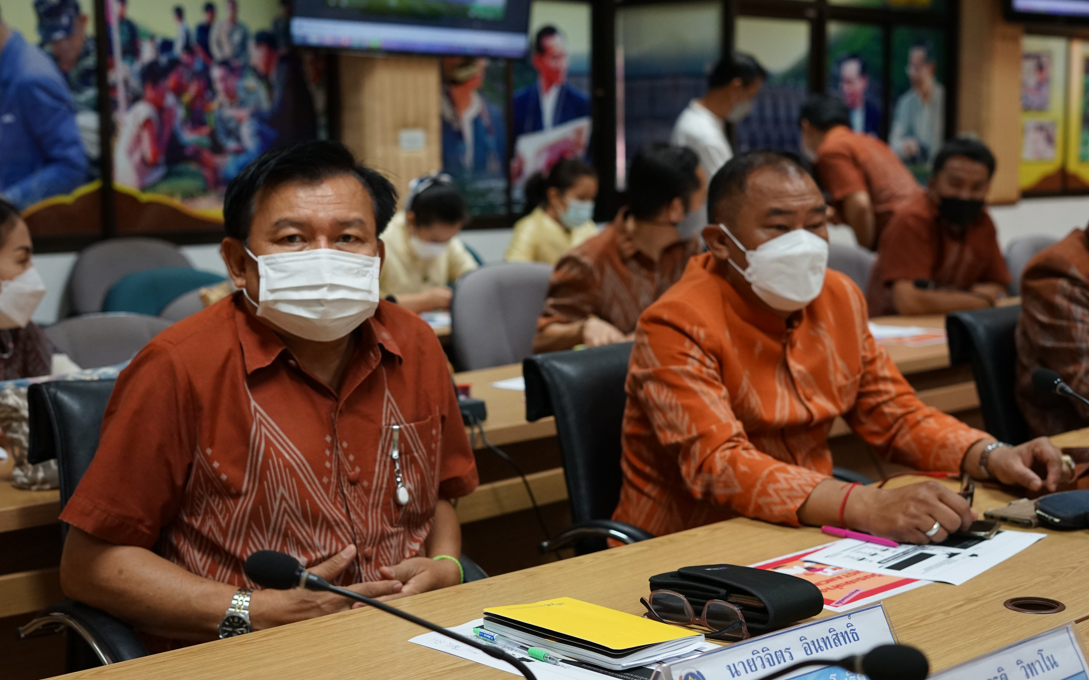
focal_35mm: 51
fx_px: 1514
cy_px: 357
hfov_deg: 39.6
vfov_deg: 25.3
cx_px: 544
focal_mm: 50
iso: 1600
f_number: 4
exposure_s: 1/160
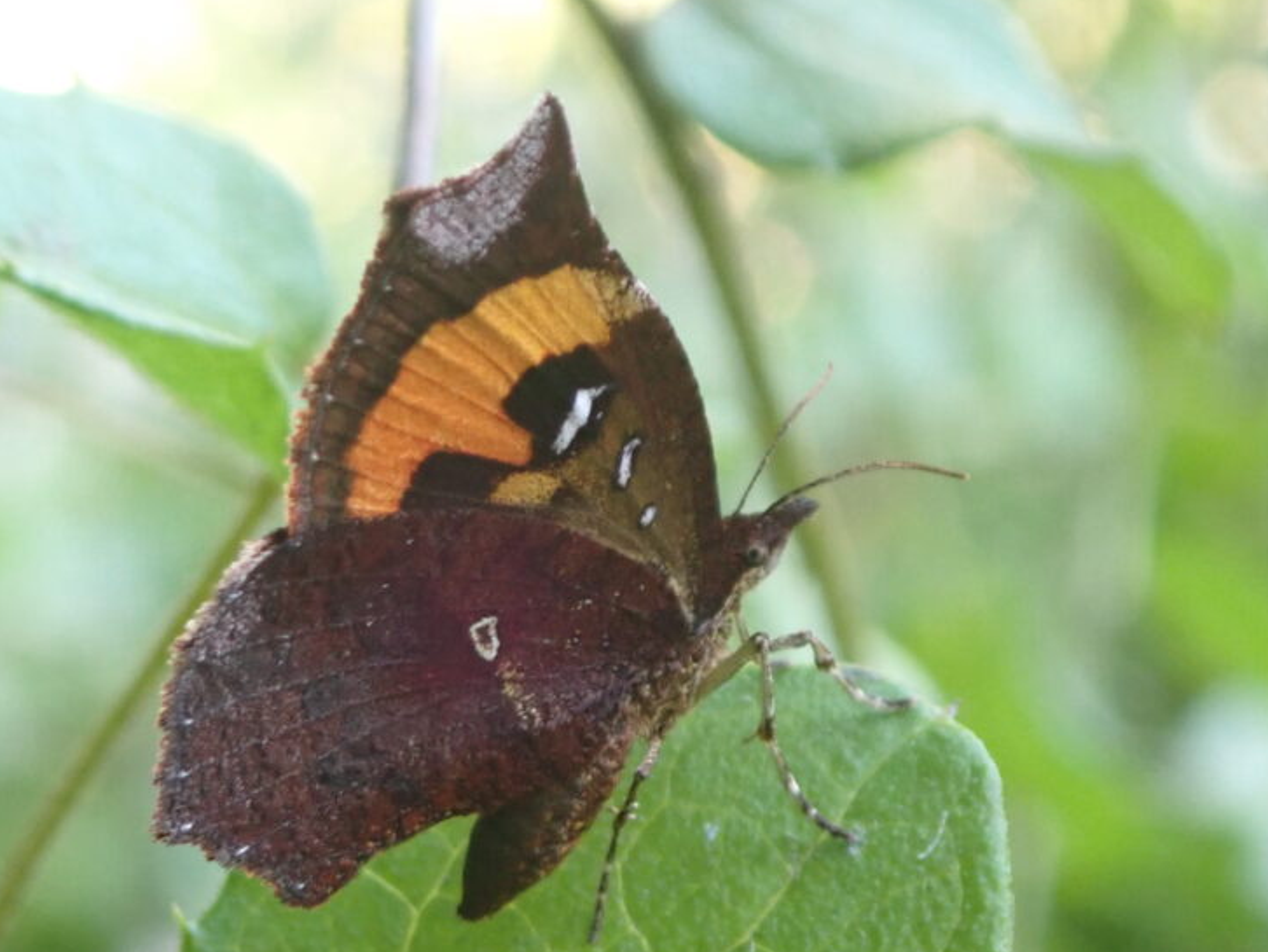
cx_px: 470
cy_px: 624
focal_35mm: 141
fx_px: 5167
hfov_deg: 14.0
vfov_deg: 10.5
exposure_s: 1/40
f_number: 4.9
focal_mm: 18
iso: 800
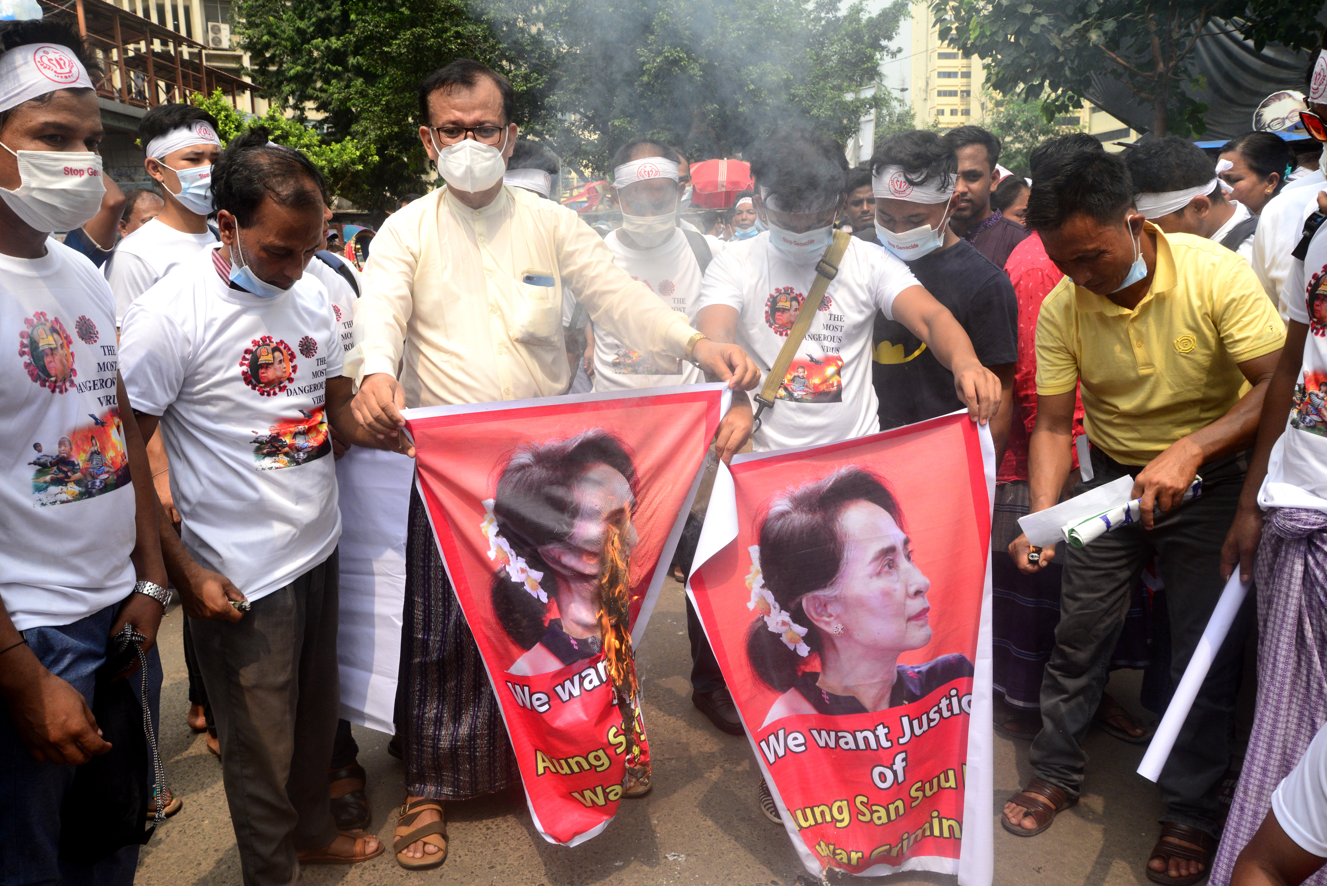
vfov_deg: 45.0
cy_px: 443
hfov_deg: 63.6
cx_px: 664
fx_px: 1069
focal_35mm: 29
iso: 1250
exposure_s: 1/500
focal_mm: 29
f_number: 11
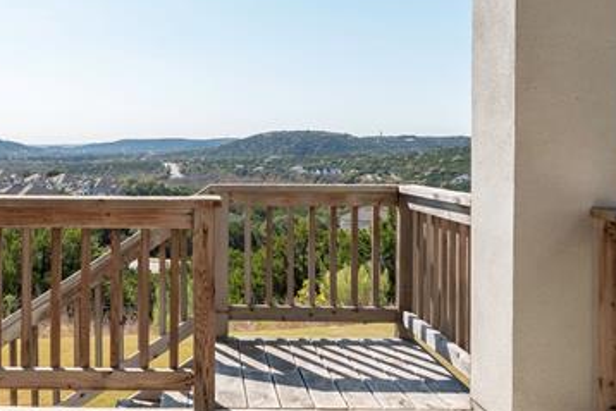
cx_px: 193
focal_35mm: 40
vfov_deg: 33.4
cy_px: 210
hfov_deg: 47.4
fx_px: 685
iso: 125
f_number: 5.6
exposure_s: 1/320
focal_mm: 14
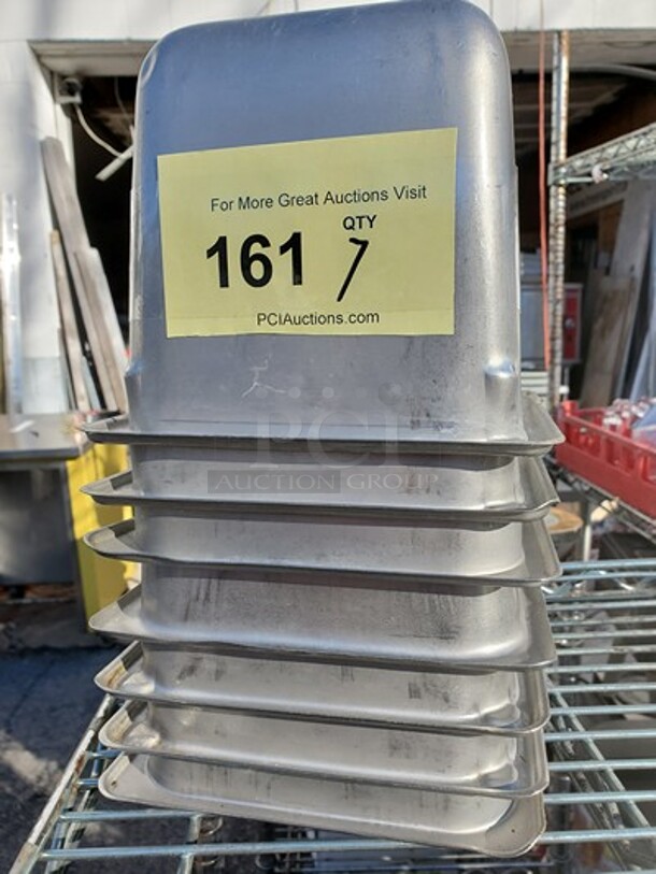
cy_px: 437
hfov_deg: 53.1
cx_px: 328
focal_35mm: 26
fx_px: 657
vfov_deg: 67.3
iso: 50
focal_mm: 4.3
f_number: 2.4
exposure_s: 1/767
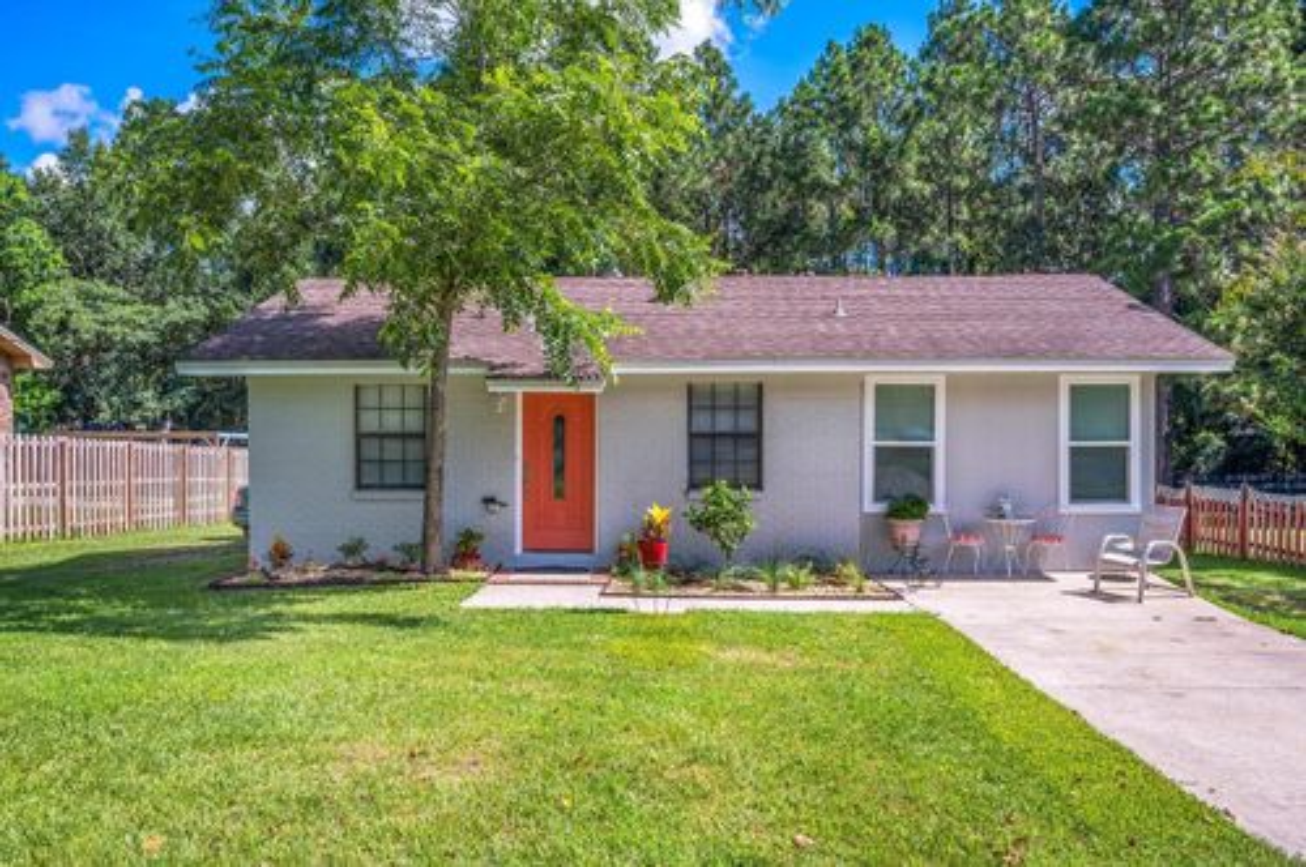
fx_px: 1087
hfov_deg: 62.0
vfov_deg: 43.5
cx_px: 653
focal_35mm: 30
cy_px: 434
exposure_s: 1/250
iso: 100
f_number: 9
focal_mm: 30
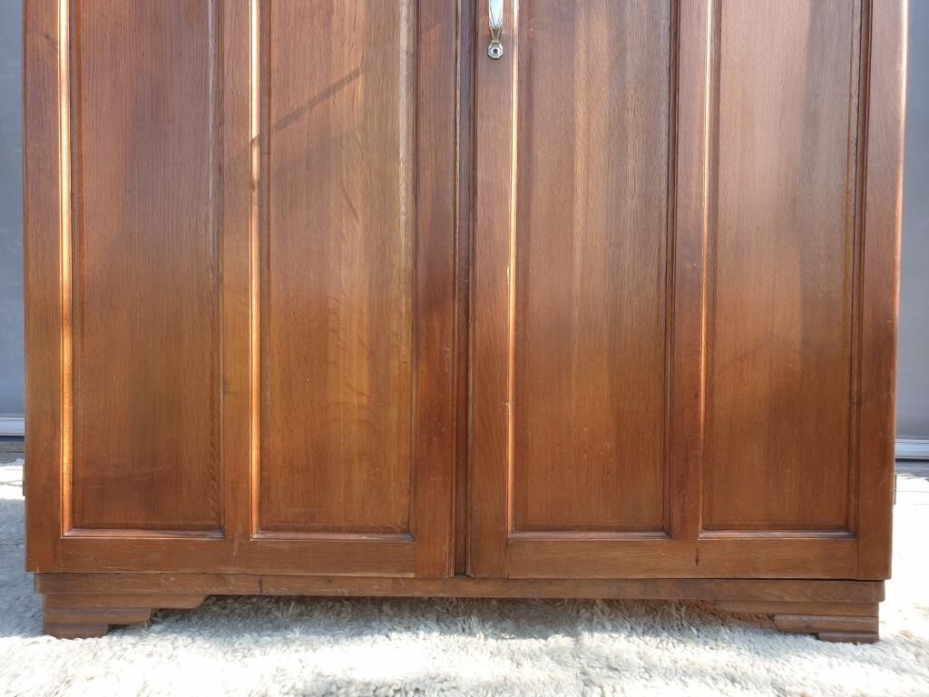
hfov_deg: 67.3
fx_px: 698
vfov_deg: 53.1
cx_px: 464
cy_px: 348
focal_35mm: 26
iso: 50
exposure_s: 1/237
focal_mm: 4.3
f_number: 2.4
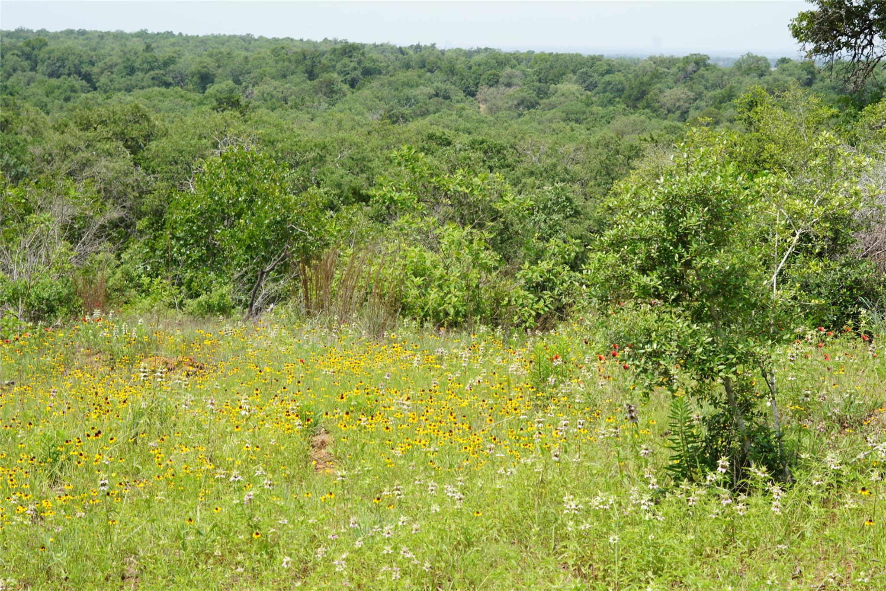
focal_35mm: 75
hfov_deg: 27.0
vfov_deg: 18.2
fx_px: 1846
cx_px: 443
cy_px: 296
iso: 100
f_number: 9
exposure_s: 1/100
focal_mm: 50
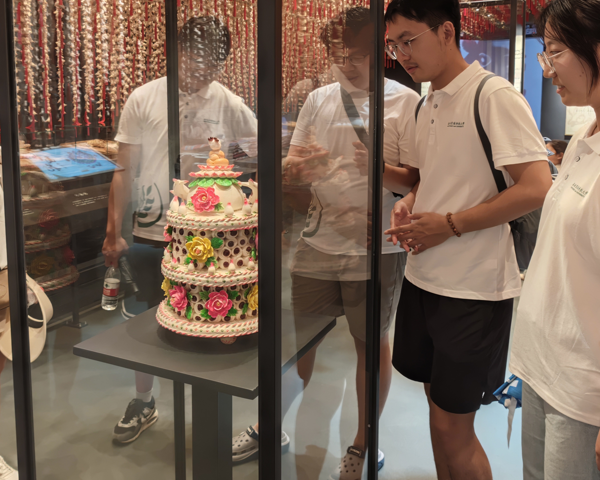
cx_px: 240
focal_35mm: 34
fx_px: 604
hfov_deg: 52.5
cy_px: 166
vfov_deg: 42.9
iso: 1600
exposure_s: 1/33.3
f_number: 1.44
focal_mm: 6.68
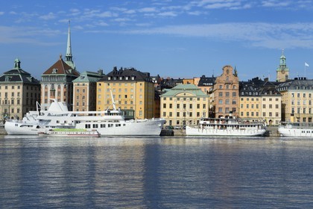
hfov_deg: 32.4
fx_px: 539
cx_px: 156
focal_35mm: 62
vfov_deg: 21.9
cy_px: 104
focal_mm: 62
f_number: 16
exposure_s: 1/320
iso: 200
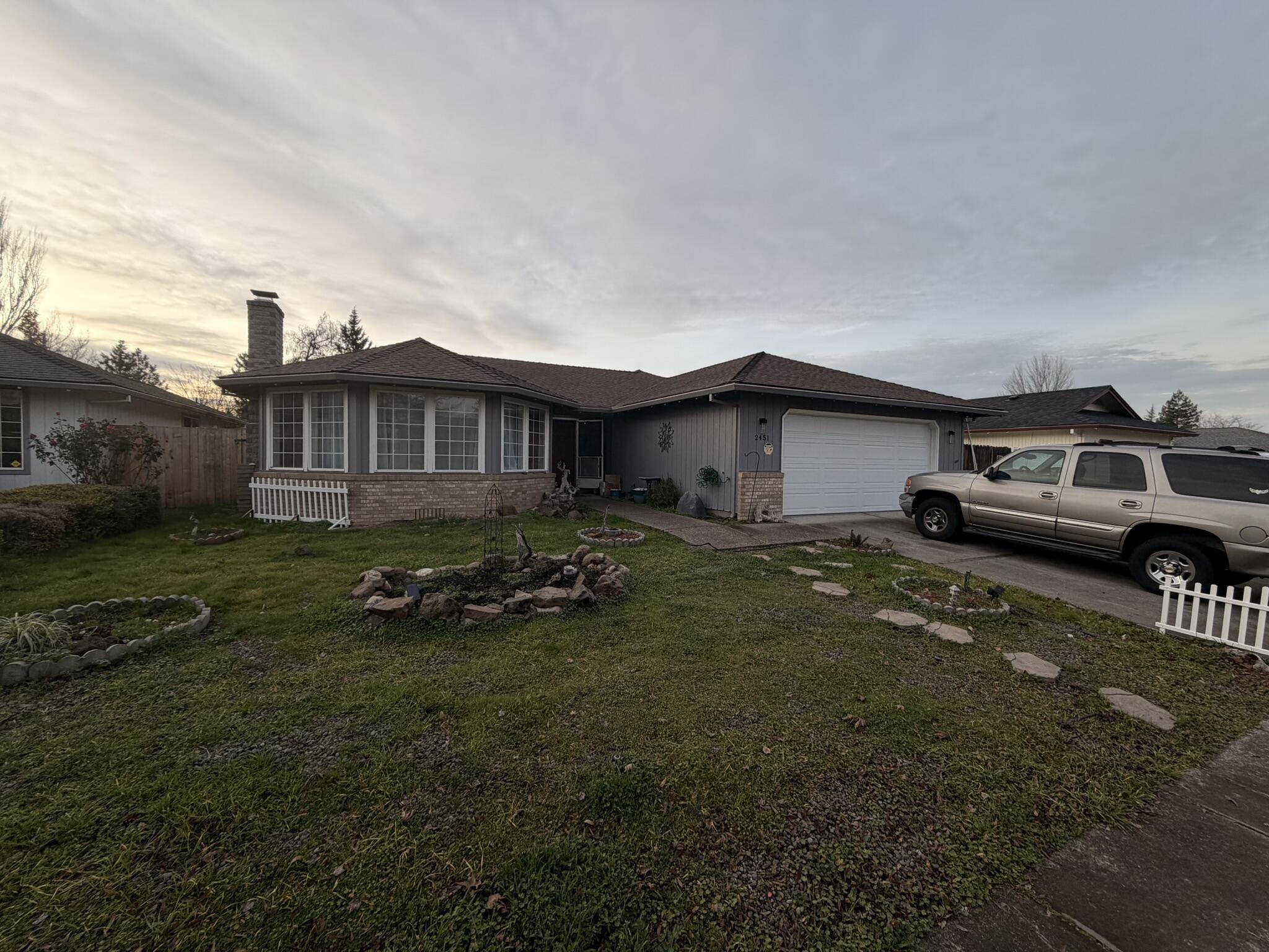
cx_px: 634
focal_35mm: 14
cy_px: 476
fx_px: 513
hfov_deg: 102.1
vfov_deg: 85.7
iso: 64
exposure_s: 1/490
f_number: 2.2
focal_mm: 2.22
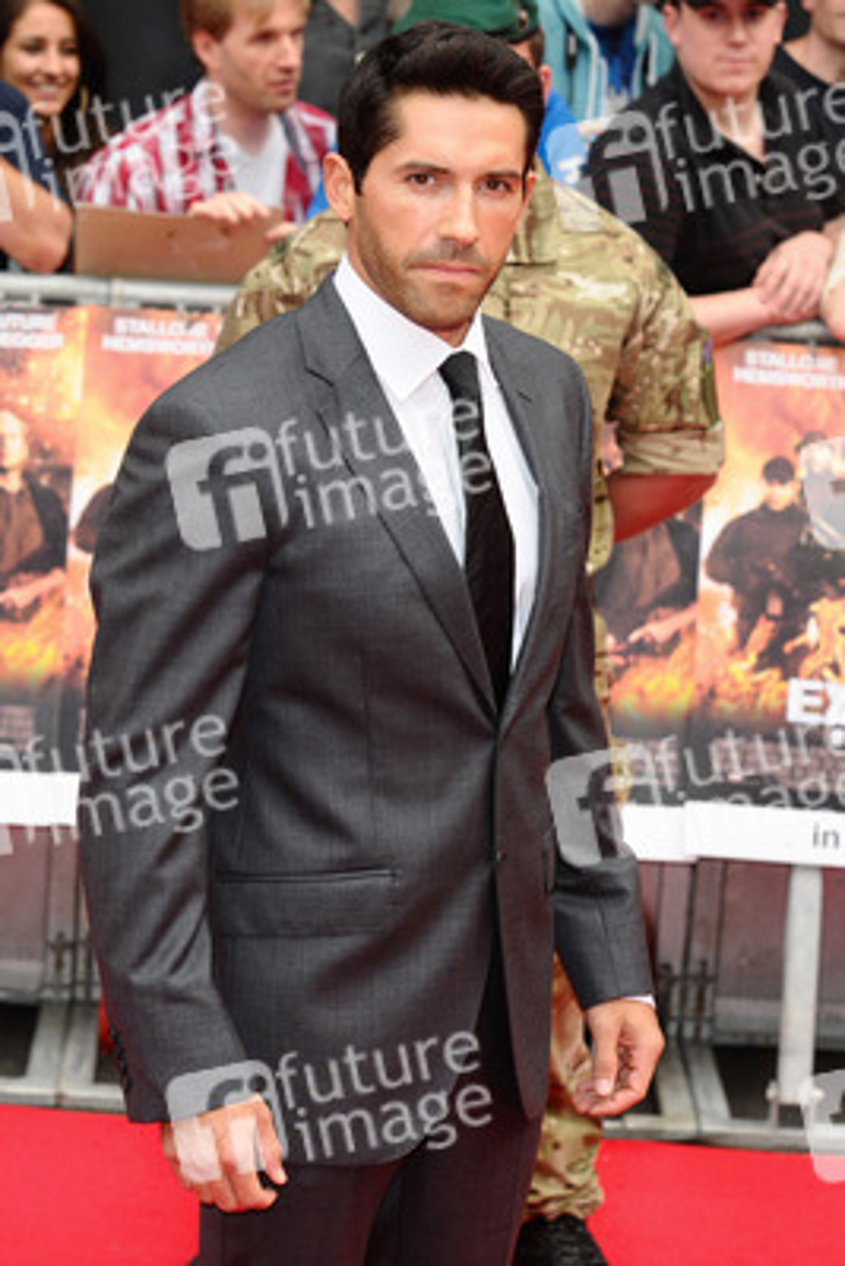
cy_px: 633
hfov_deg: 11.4
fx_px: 4221
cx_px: 422
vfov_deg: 17.1
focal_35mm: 120
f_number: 5.6
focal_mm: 80
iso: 320
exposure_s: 1/200
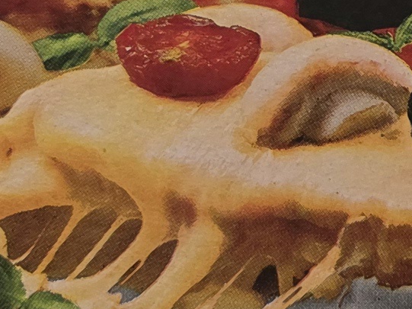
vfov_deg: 8.5
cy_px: -178
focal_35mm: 170
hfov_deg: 11.3
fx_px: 2024
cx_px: 524
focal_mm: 6.3
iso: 160
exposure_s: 1/101
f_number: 1.7
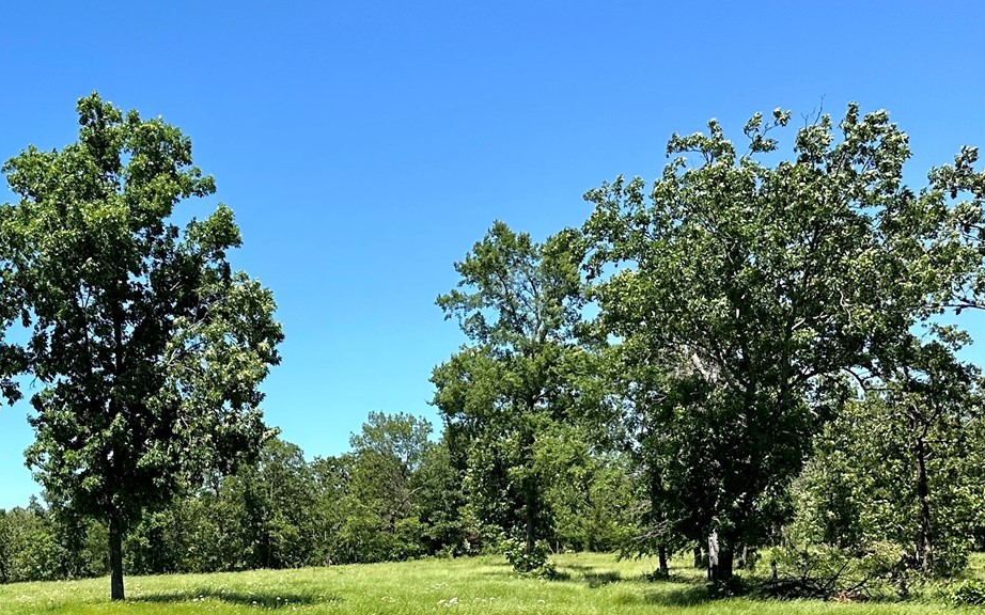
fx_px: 1423
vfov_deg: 23.6
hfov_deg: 35.7
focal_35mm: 53
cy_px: 580
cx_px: 82
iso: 80
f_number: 1.78
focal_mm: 6.86
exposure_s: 1/3356
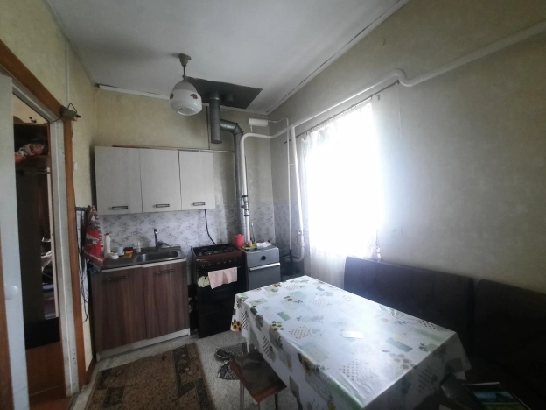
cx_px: 273
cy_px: 205
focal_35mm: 13
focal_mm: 1.74
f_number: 2.2
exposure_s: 1/25
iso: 400
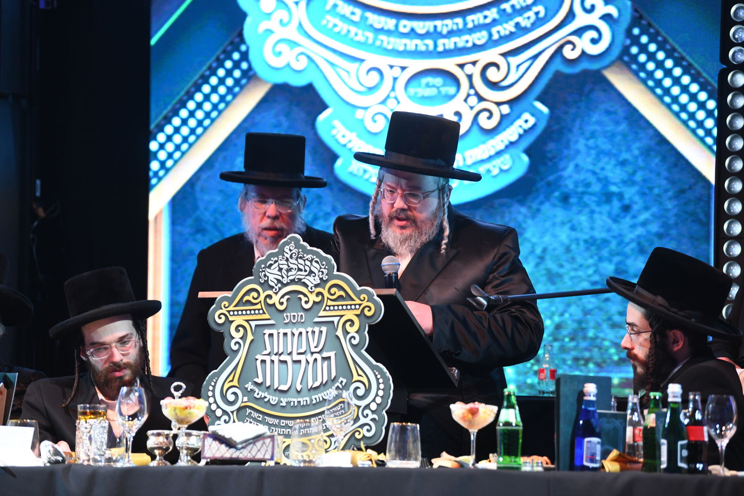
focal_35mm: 160
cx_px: 372
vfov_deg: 8.6
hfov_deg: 12.8
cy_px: 248
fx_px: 3306
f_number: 3.5
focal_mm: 160
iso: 1600
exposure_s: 1/100
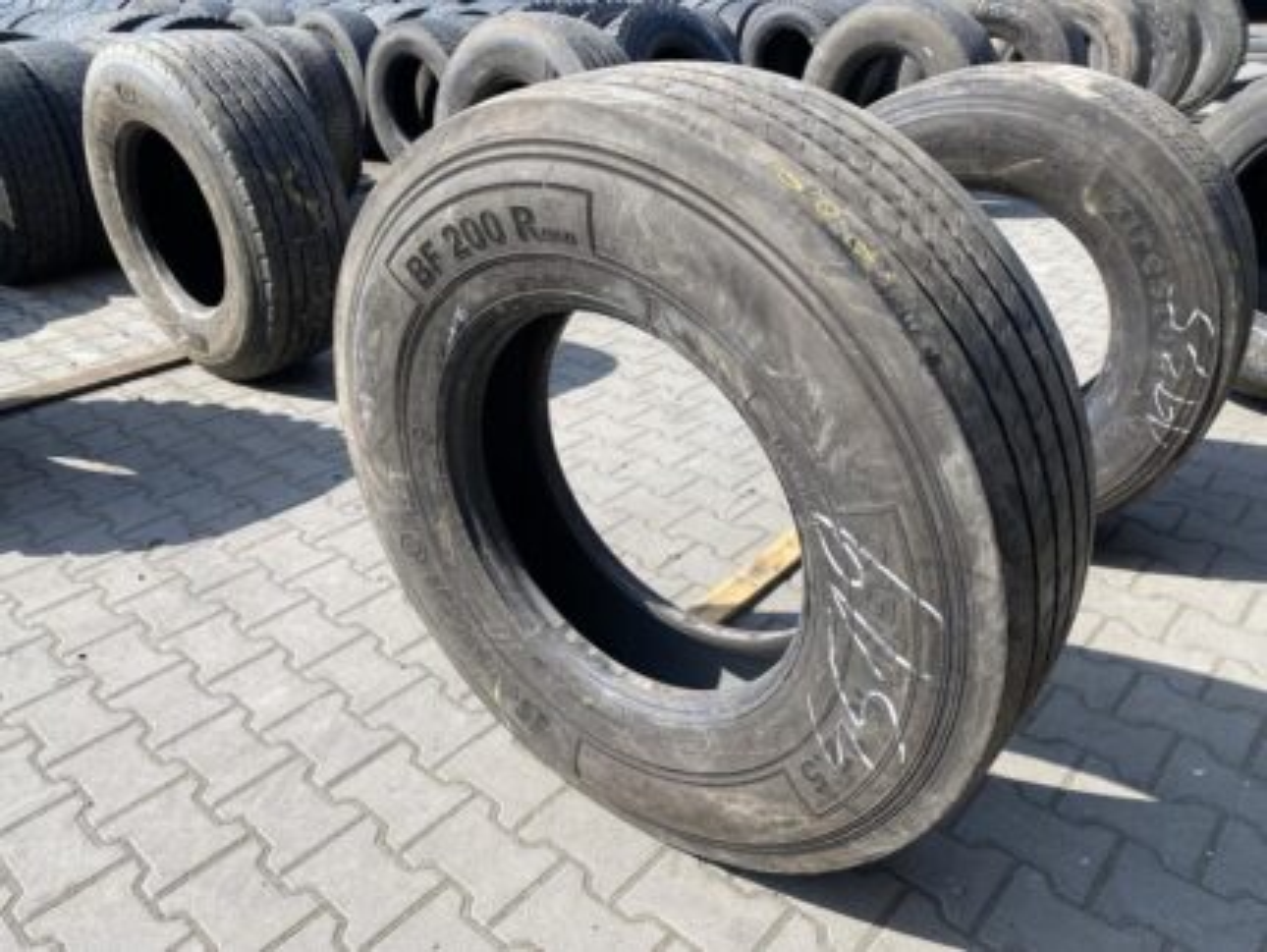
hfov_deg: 67.3
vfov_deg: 53.1
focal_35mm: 26
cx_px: 634
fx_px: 952
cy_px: 476
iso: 32
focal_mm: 4.25
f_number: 1.8
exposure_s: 1/1157
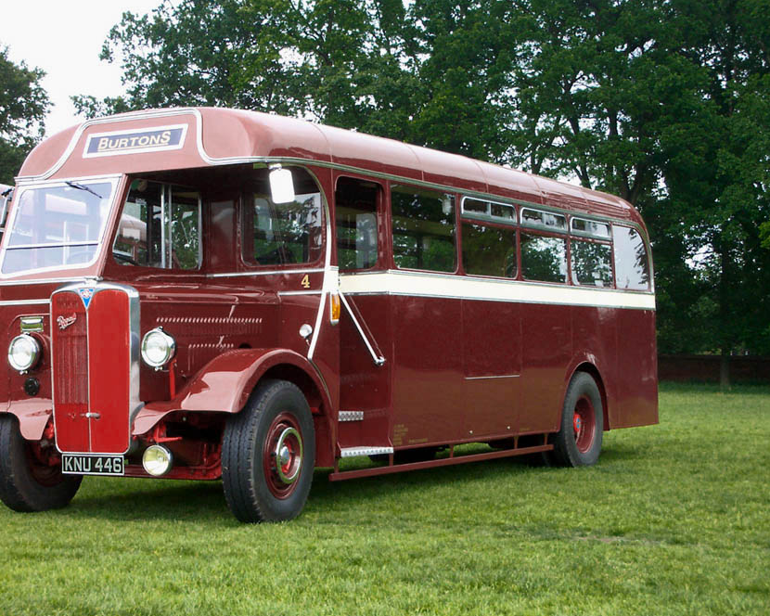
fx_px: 1572
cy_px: 308
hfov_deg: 27.5
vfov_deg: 22.2
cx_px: 330
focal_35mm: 69
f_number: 3.5
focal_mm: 12.6
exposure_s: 1/250
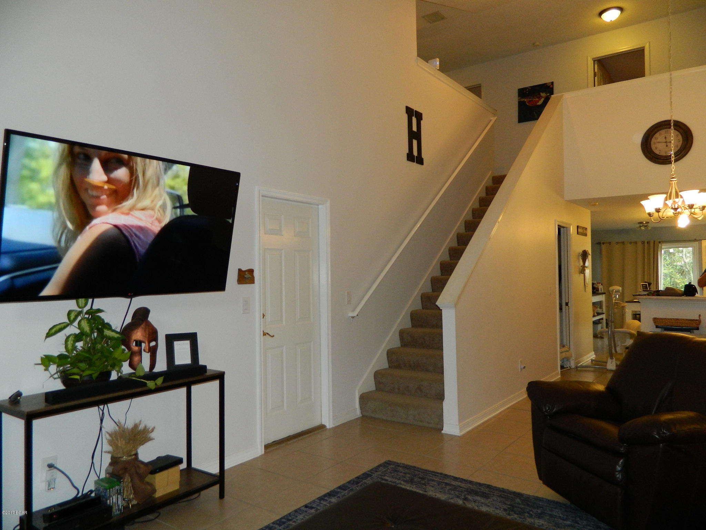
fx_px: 510
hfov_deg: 69.4
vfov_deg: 54.9
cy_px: 265
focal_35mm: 25
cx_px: 353
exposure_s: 1/30
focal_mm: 4.5
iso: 200
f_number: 3.1
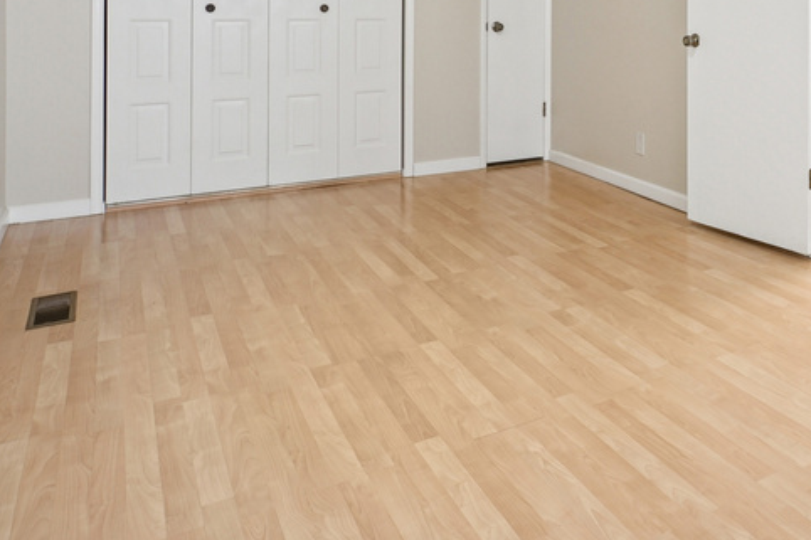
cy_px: -16
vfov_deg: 34.8
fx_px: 766
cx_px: 693
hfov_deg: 50.9
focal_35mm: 34
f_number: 8
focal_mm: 16
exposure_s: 1/8
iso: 400
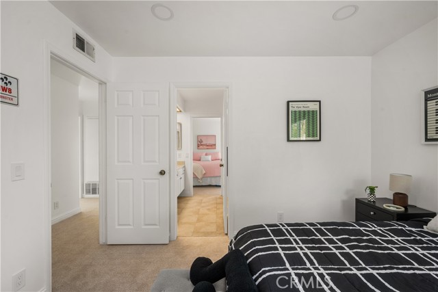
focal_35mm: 14
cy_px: 146
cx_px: 219
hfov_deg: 104.2
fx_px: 170
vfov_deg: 81.2
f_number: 9
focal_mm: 14
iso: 100
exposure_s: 1/5
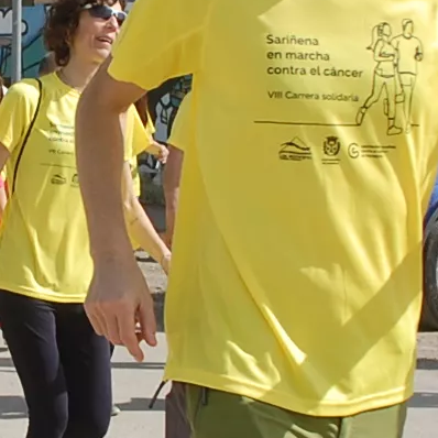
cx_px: -26
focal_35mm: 130
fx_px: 1861
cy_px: 116
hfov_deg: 13.2
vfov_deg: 13.4
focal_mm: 18
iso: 200
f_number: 10
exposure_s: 1/400
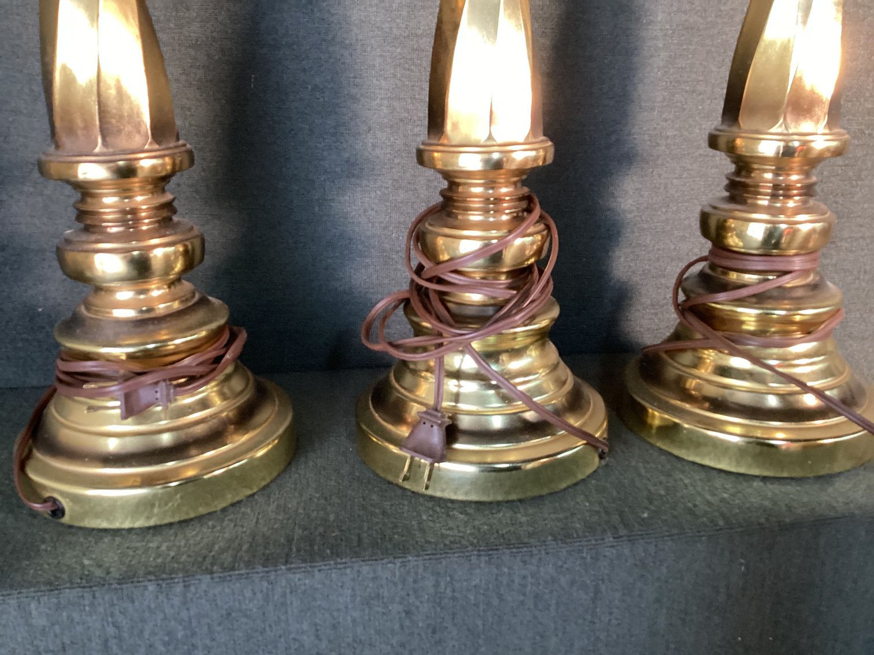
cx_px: 437
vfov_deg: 45.4
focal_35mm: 31
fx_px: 783
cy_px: 328
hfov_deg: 58.3
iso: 400
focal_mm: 3.3
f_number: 2.4
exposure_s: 1/40
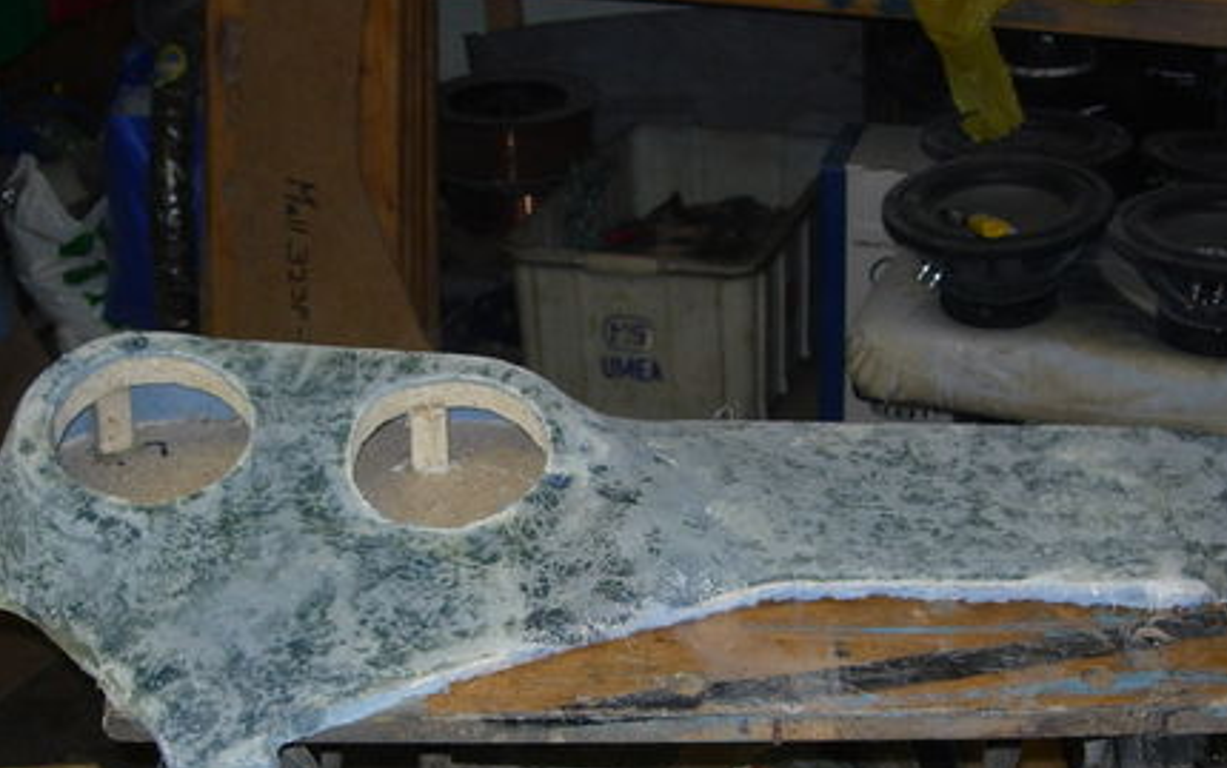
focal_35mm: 60
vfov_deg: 21.5
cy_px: 557
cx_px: 633
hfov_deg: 34.0
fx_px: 2007
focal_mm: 7.8
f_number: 2.8
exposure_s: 1/64
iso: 79
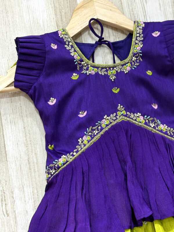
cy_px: 116
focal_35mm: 52
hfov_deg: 28.0
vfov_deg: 36.8
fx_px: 349
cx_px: 87
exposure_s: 1/100
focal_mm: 5.96
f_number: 1.6
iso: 125
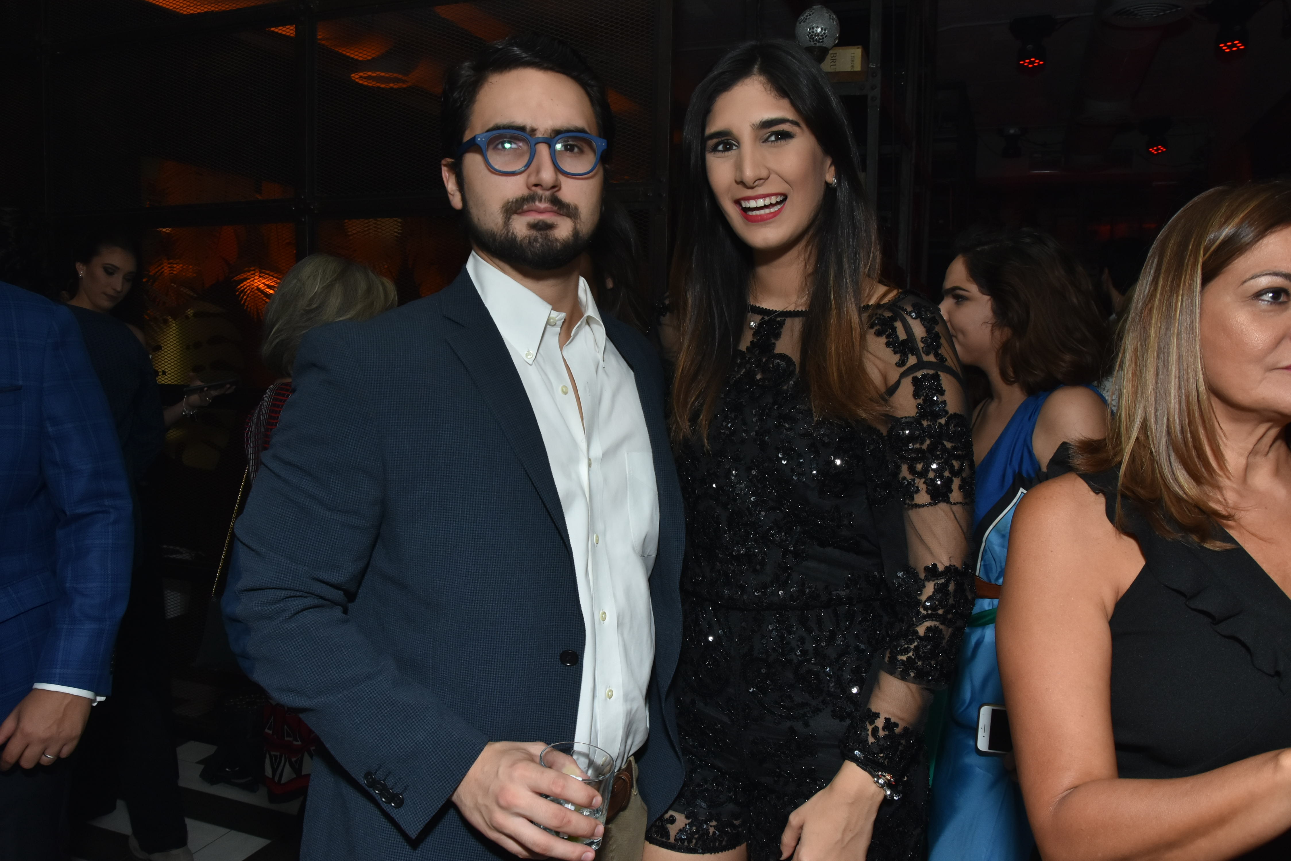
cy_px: 430
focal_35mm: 27
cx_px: 646
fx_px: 968
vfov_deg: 48.0
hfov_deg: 67.4
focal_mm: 18
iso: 560
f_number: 8
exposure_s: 1/125
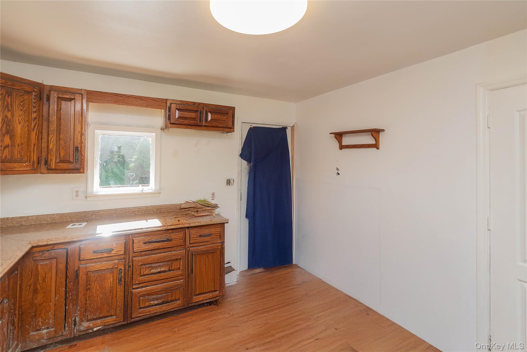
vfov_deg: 77.3
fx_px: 220
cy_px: 176
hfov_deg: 100.4
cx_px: 264
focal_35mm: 15
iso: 560
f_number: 5.6
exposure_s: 1/60
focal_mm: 10
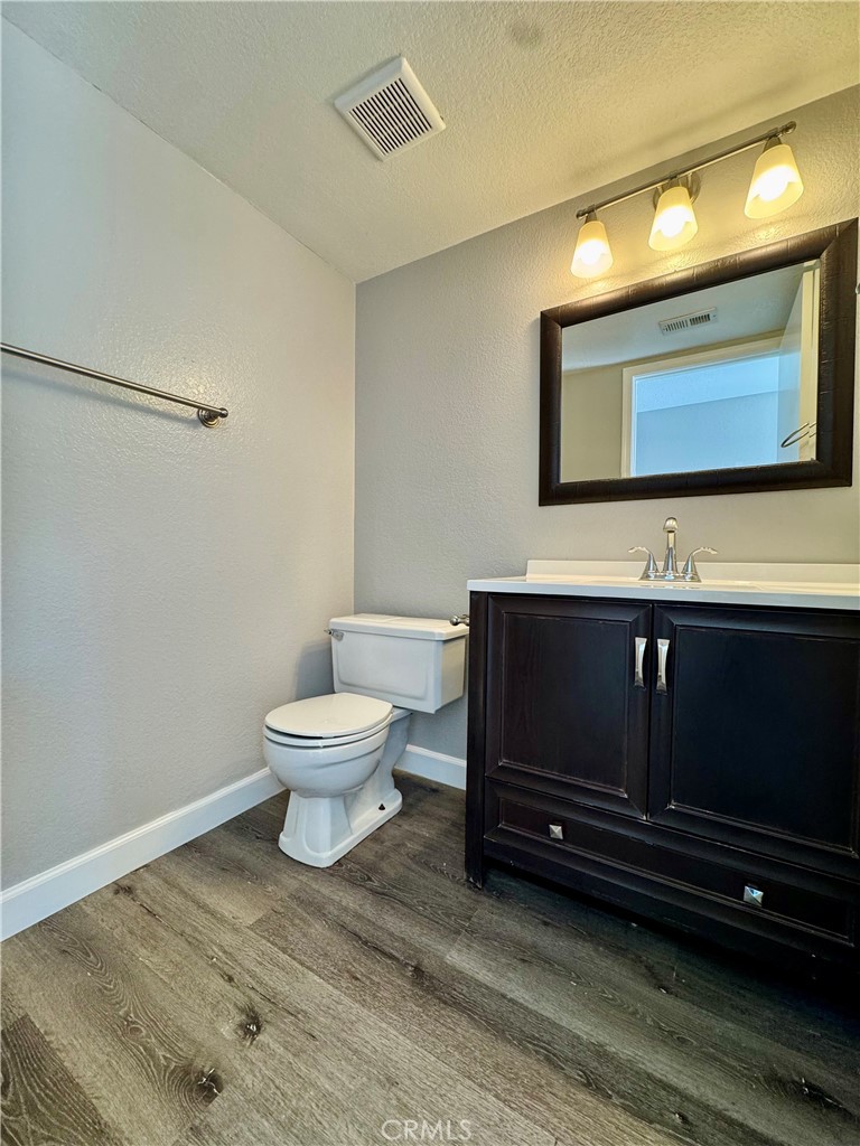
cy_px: 573
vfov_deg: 102.1
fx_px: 464
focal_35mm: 14
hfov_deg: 85.7
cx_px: 430
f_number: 2.2
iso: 160
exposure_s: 1/120
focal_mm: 2.22
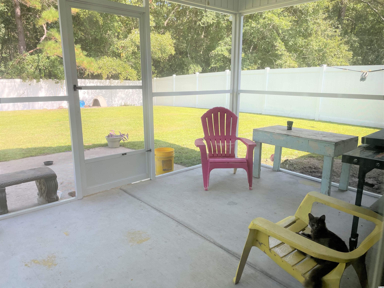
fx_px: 288
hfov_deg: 67.3
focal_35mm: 26
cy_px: 144
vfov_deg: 53.1
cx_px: 192
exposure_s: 1/292
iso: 32
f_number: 1.6
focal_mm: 4.2
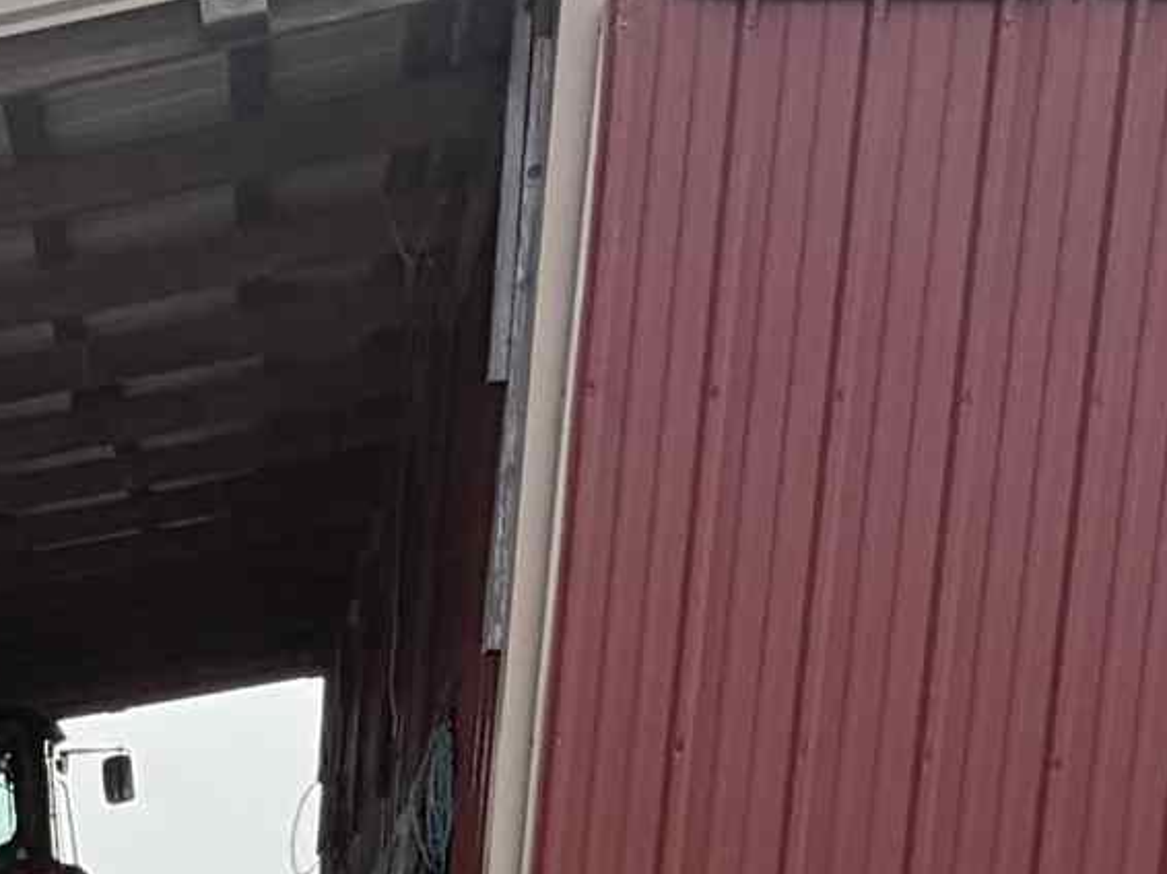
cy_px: 1177
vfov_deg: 17.9
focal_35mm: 76
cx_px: -198
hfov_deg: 23.6
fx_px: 2561
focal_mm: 2.22
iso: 64
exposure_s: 1/502
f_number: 2.2
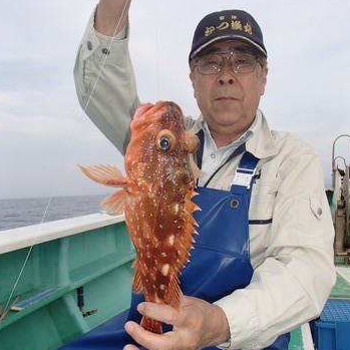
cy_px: 188
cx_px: 174
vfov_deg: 48.4
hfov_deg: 48.5
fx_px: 389
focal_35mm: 34
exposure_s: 1/400
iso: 100
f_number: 3.9
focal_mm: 5
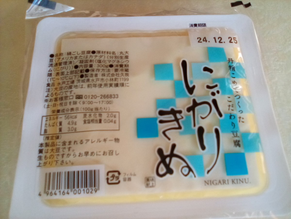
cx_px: 146
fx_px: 235
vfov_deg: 49.7
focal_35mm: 28
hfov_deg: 63.4
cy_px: 110
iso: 69
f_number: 2.2
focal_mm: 2.27
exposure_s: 1/129
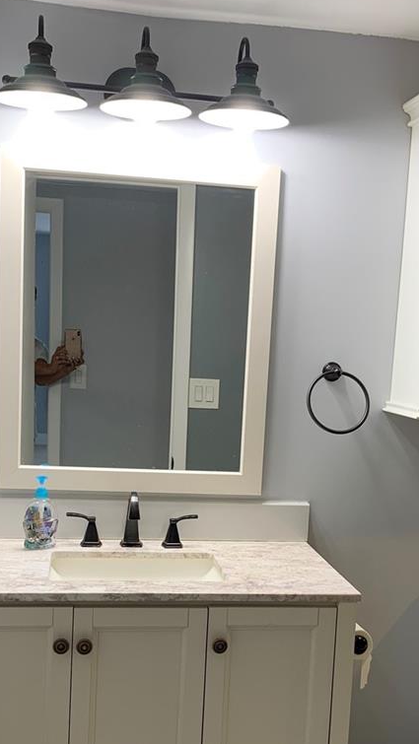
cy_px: 482
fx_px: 888
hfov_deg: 26.5
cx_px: 217
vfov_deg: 44.9
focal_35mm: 45
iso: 50
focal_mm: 4.25
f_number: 1.8
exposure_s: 1/60
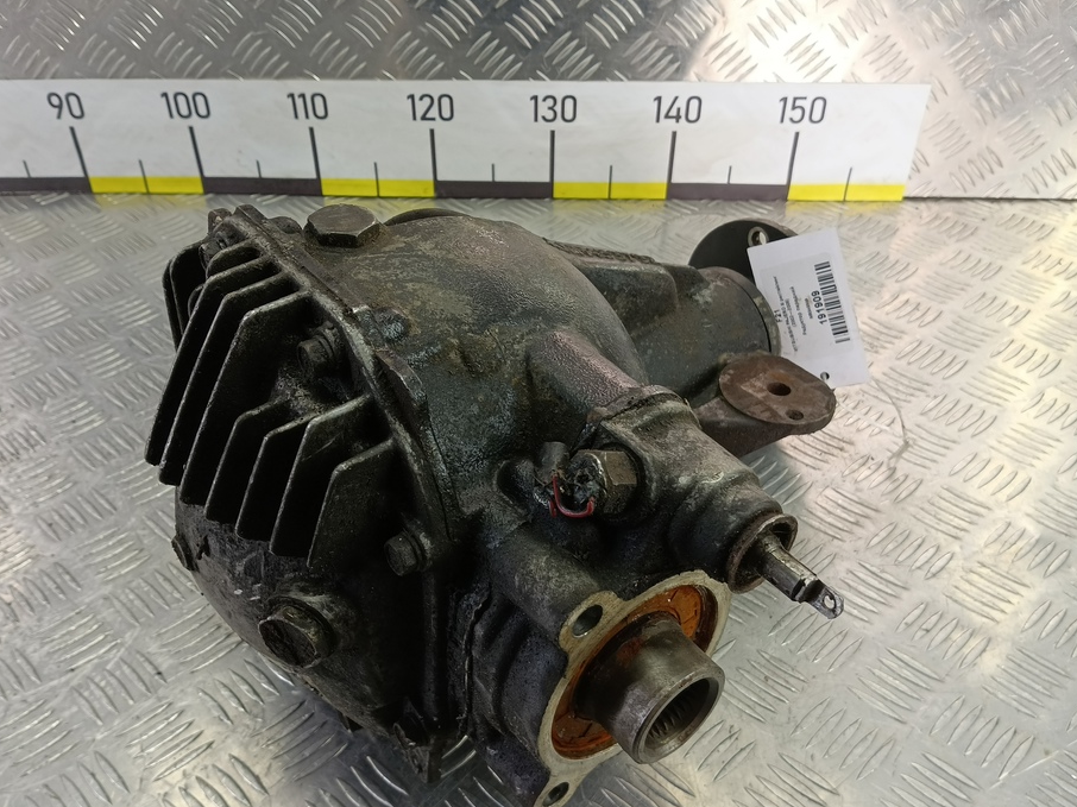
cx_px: 522
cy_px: 445
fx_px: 809
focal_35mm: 26
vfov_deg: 52.9
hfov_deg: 67.3
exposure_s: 1/50
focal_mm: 4.11
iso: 118
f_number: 1.6
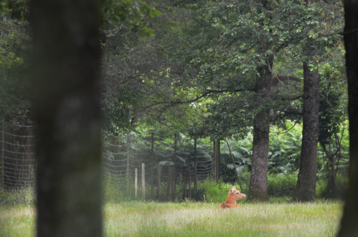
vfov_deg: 3.0
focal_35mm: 450
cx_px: 179
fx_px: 4466
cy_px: 118
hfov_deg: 4.6
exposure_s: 1/1000
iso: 2500
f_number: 5.6
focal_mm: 300
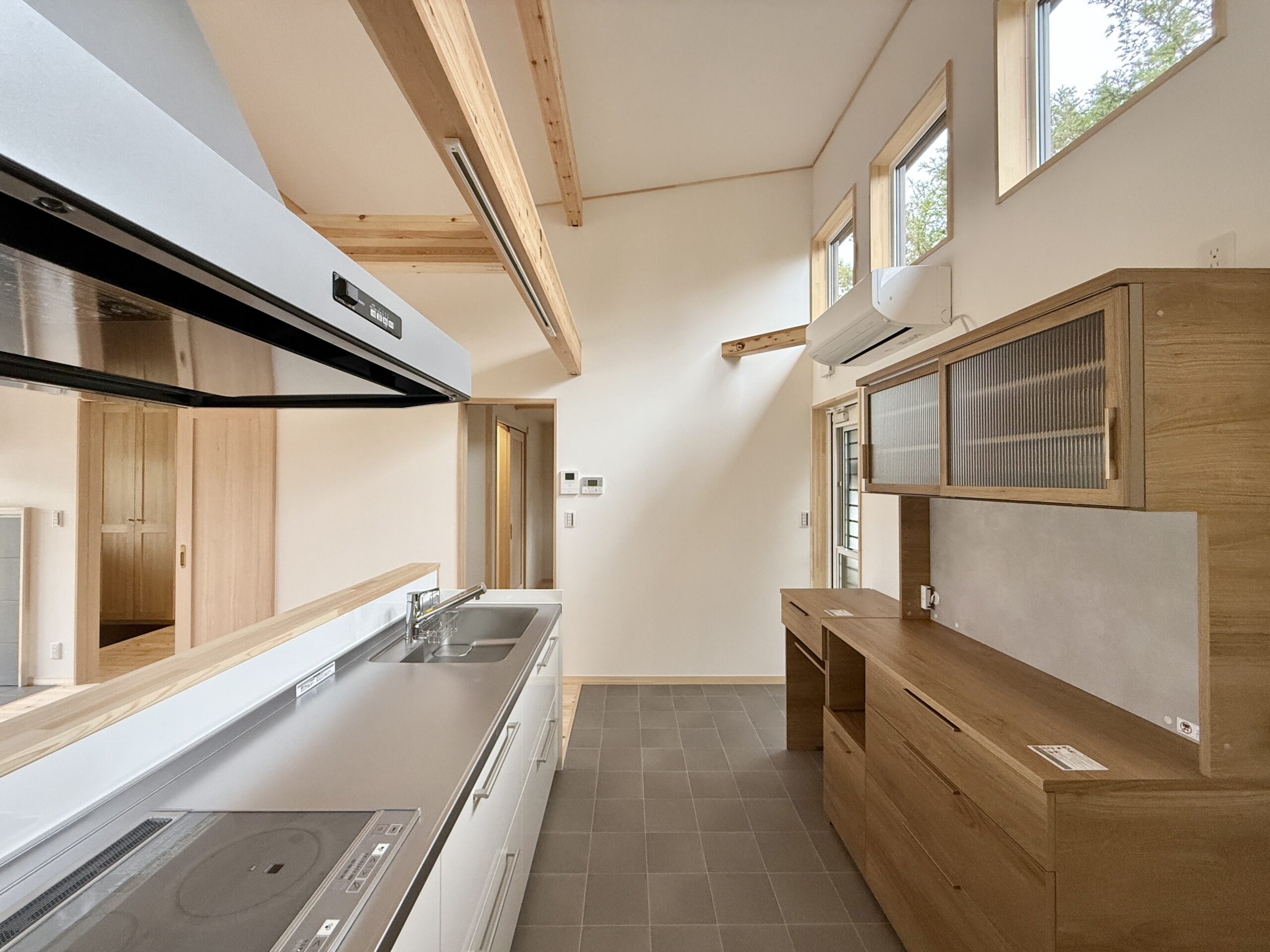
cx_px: 635
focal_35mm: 14
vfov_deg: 85.7
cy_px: 476
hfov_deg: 102.1
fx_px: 514
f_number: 2.2
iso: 250
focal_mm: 2.22
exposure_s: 1/99
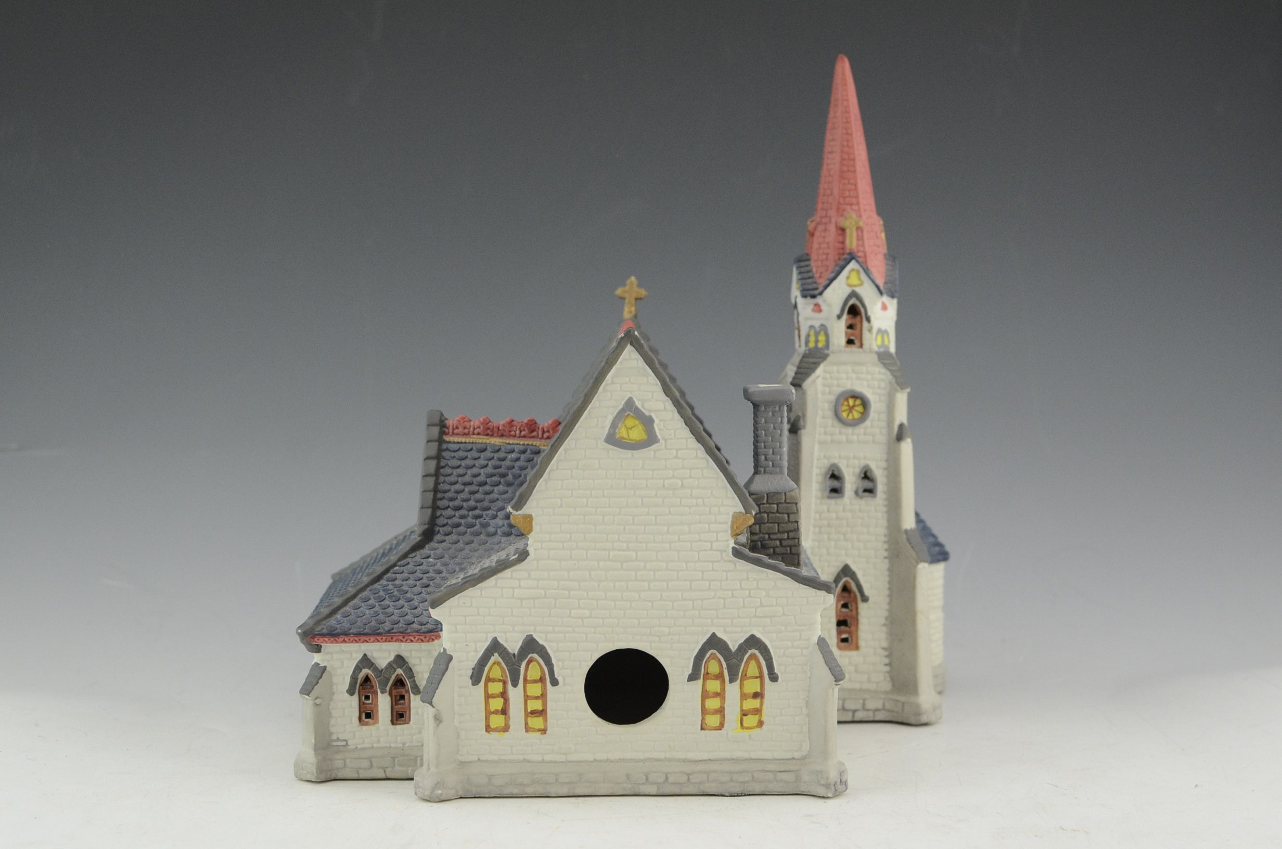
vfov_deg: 25.6
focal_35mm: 52
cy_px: 424
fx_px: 1866
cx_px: 641
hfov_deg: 37.9
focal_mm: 35
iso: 1250
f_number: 4.5
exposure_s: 1/125
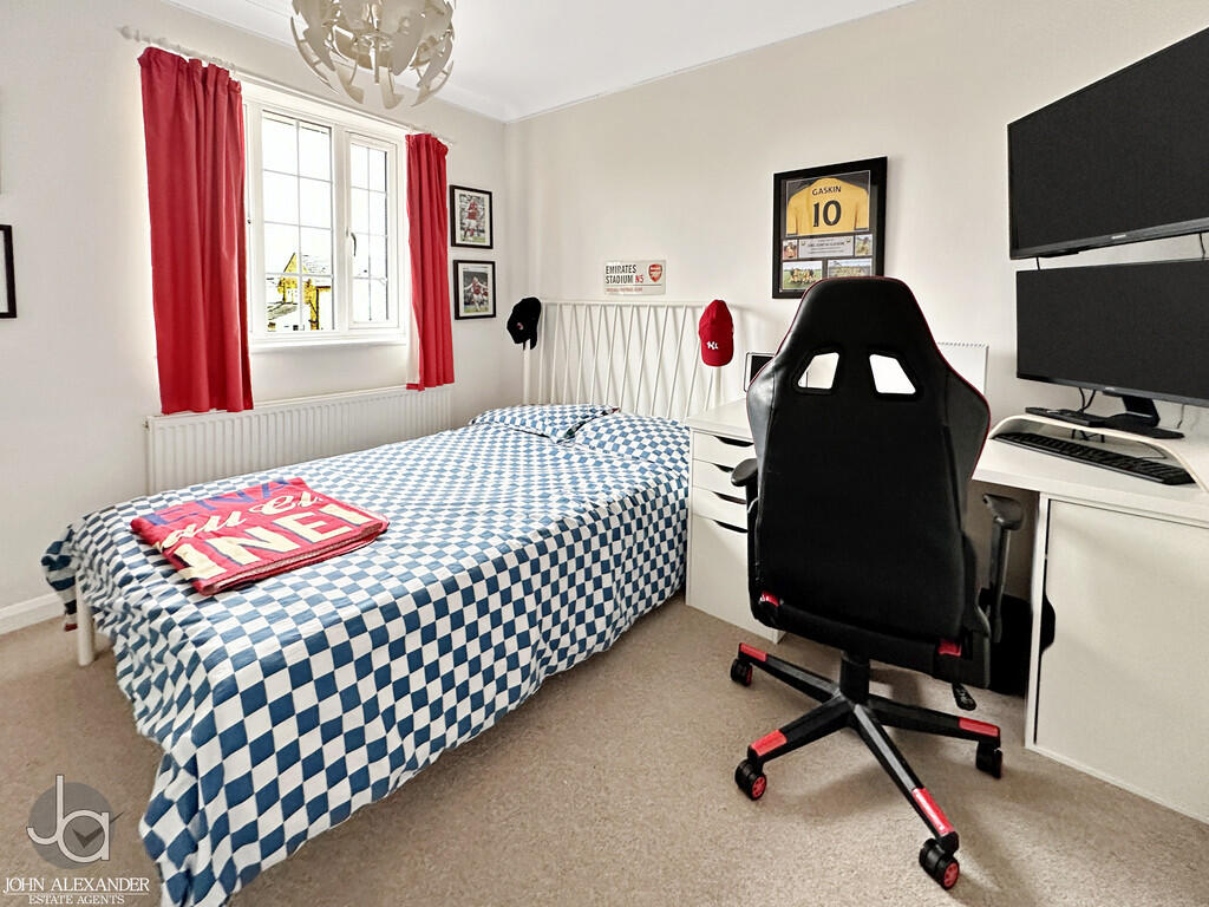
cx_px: 604
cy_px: 454
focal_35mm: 14
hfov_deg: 102.1
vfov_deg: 85.7
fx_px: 489
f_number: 2.2
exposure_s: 1/60
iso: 500
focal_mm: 2.22
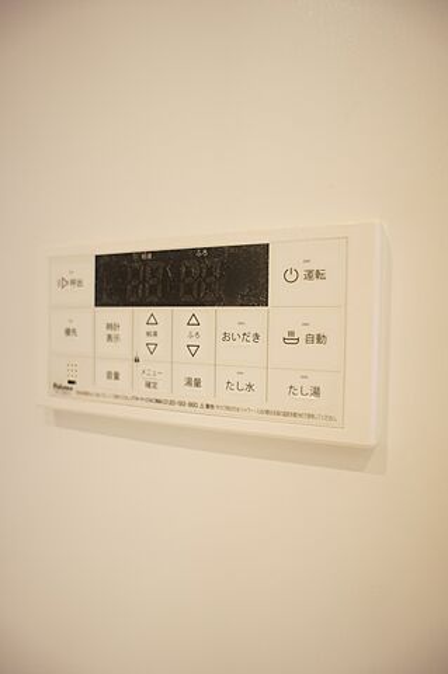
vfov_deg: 73.8
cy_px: 337
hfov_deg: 53.0
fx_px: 449
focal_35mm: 24
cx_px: 224
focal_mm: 16
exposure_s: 1/30
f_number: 2.8
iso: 250
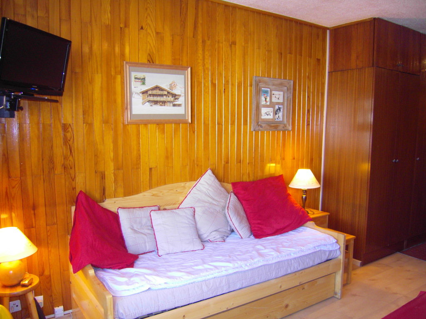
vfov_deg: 49.7
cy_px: 160
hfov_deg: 63.4
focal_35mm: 28
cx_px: 213
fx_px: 345
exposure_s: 1/40
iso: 200
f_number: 2.8
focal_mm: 6
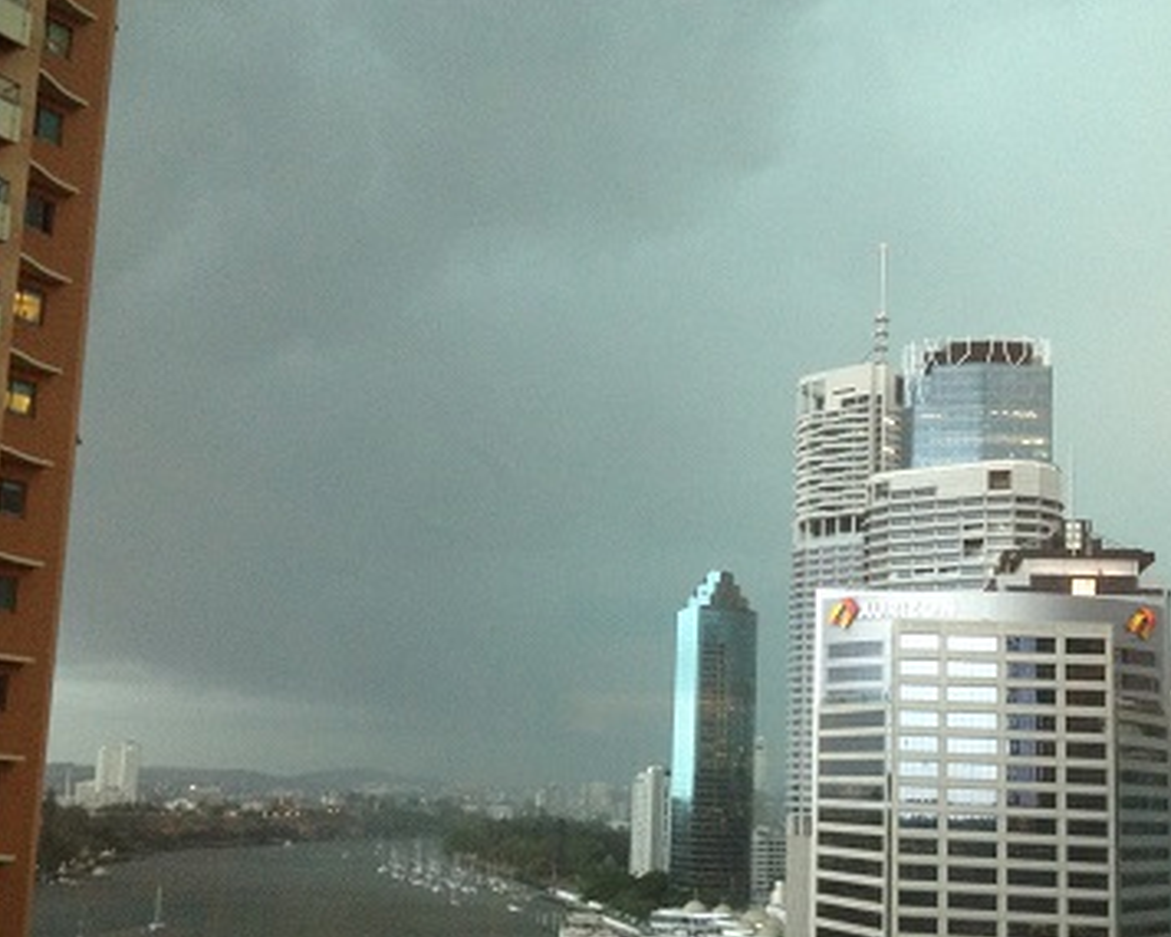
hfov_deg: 38.7
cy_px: 557
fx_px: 1664
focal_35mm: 48
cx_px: 661
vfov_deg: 31.4
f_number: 2.4
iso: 160
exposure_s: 1/20
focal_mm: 4.28
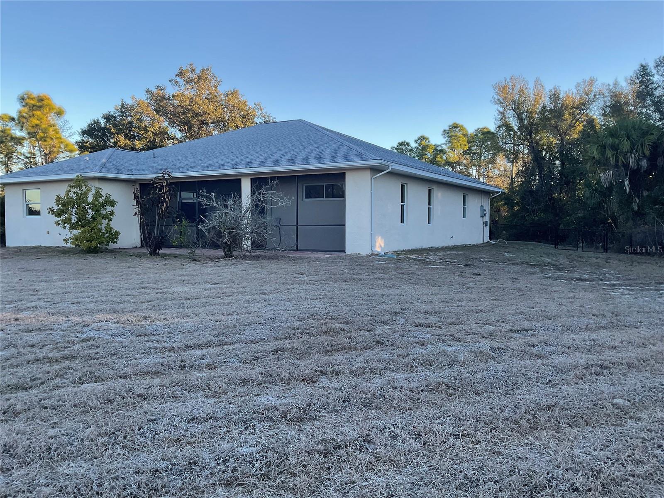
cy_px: 249
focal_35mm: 29
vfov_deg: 48.2
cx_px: 332
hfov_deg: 61.7
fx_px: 556
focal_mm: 3
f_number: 1.8
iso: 16
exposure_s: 1/340
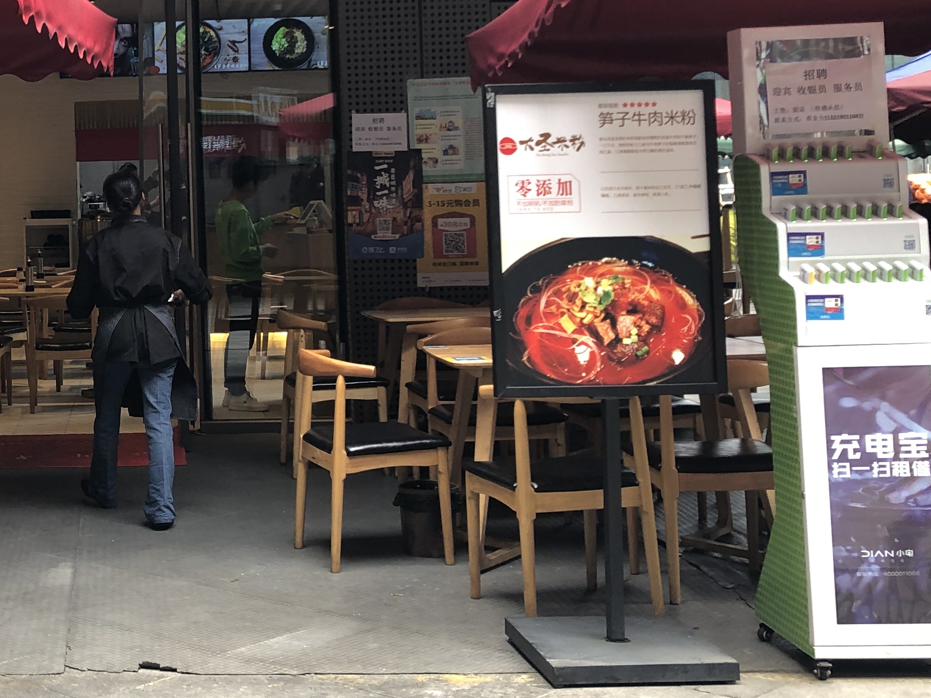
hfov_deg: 29.0
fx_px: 1694
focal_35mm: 63
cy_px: 184
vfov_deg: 23.1
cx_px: 32
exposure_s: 1/50
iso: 32
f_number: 1.8
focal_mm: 3.99
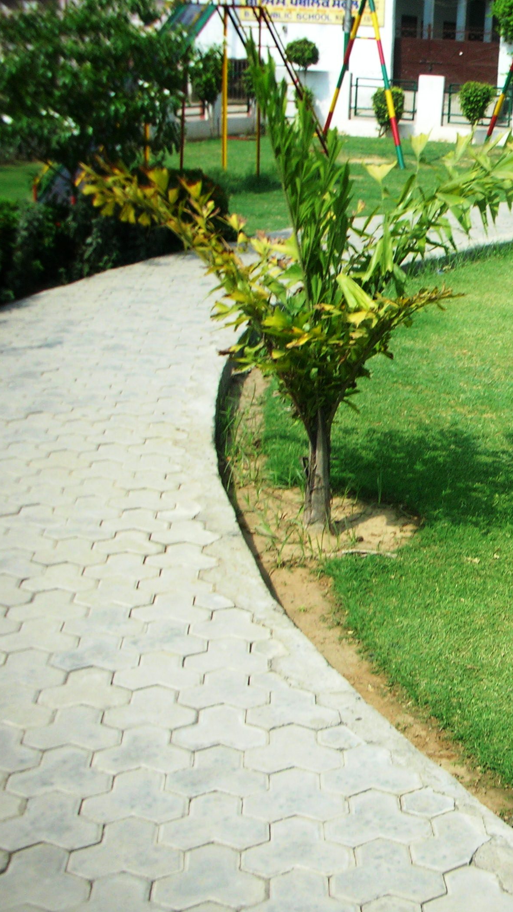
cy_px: 457
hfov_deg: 22.5
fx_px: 1233
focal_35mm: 51
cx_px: 524
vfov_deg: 40.6
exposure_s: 1/90.8
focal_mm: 5.8
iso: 50
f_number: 8.5
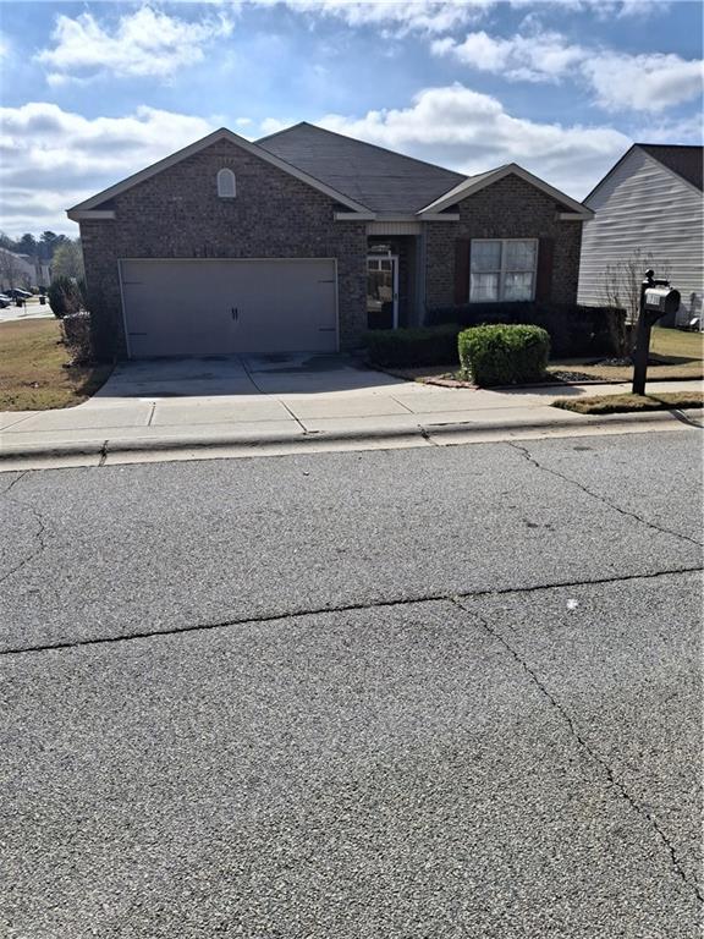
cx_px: 352
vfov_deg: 69.4
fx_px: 678
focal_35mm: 25
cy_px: 470
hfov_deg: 54.9
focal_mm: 4.69
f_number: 1.8
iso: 25
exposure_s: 1/3333
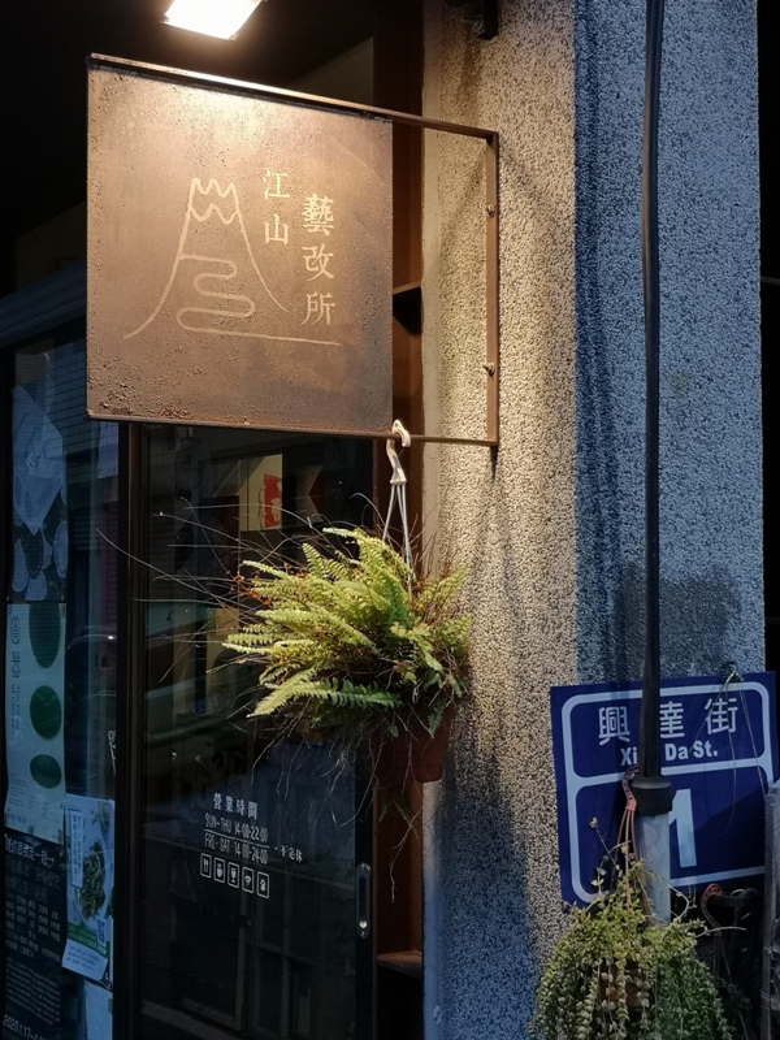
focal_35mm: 52
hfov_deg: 28.0
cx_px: 390
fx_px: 1562
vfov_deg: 36.8
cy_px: 520
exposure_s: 1/50
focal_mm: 3.95
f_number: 1.8
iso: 160
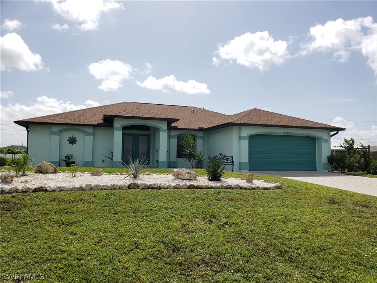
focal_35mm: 26
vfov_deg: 53.1
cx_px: 188
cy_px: 142
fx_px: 283
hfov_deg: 67.3
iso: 50
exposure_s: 1/2260
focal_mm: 4.3
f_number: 2.4
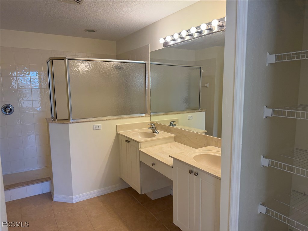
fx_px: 214
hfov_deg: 71.6
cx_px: 154
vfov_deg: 56.8
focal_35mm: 24
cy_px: 116
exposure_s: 1/197
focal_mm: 6.76
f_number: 1.78
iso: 100
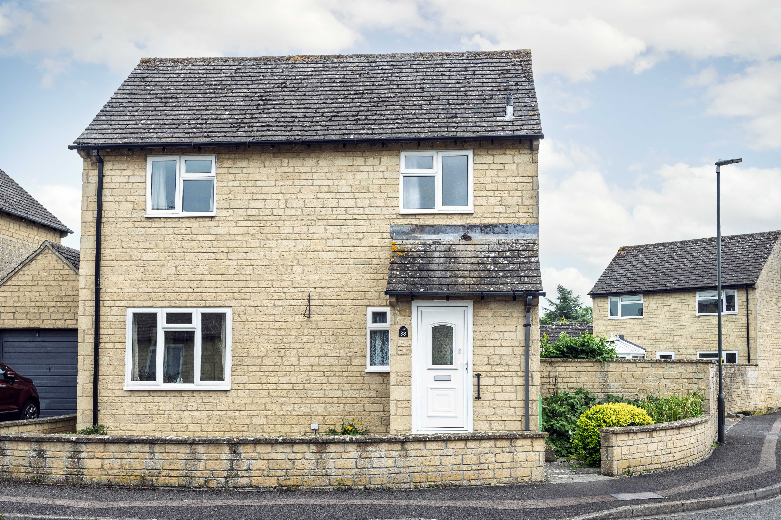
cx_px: 390
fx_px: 650
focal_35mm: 30
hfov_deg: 62.0
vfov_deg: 43.6
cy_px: 260
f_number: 8
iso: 250
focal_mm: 30
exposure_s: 1/125
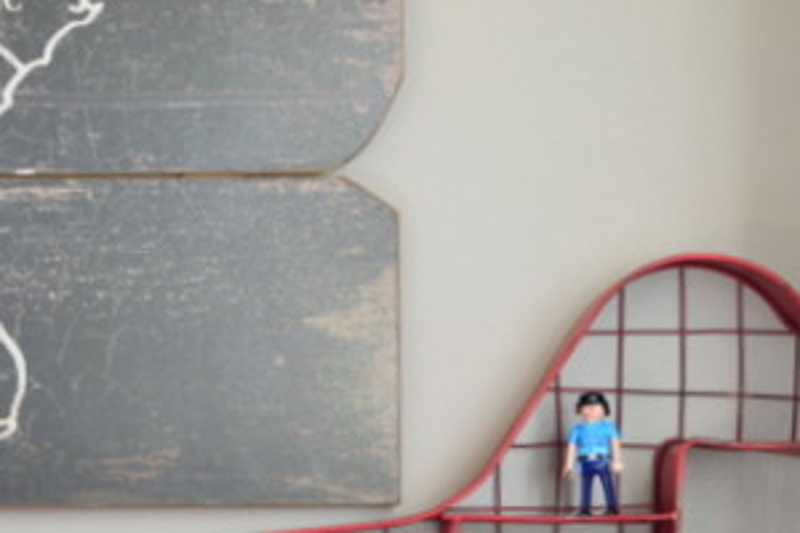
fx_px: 3333
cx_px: 280
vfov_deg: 9.1
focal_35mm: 150
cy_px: 498
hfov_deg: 13.7
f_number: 1.8
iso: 400
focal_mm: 50
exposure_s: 1/80
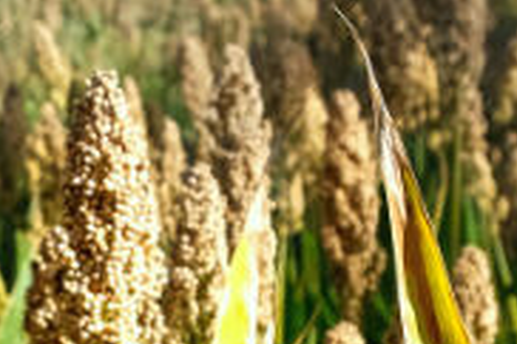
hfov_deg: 9.6
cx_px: -244
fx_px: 2999
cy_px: 399
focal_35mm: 209
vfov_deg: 6.5
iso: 400
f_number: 8
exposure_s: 1/500
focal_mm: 25.4
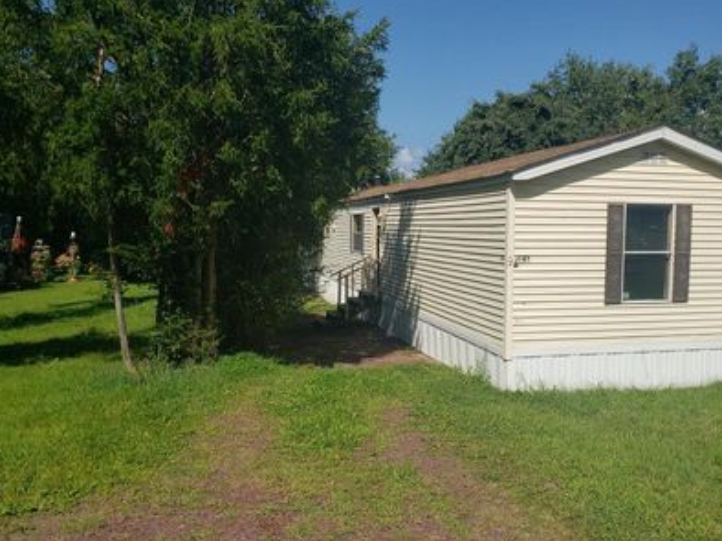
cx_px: 431
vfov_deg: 42.8
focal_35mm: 33
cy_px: 304
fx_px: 688
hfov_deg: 55.0
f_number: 2.4
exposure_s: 1/2650
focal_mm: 4.3
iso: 50
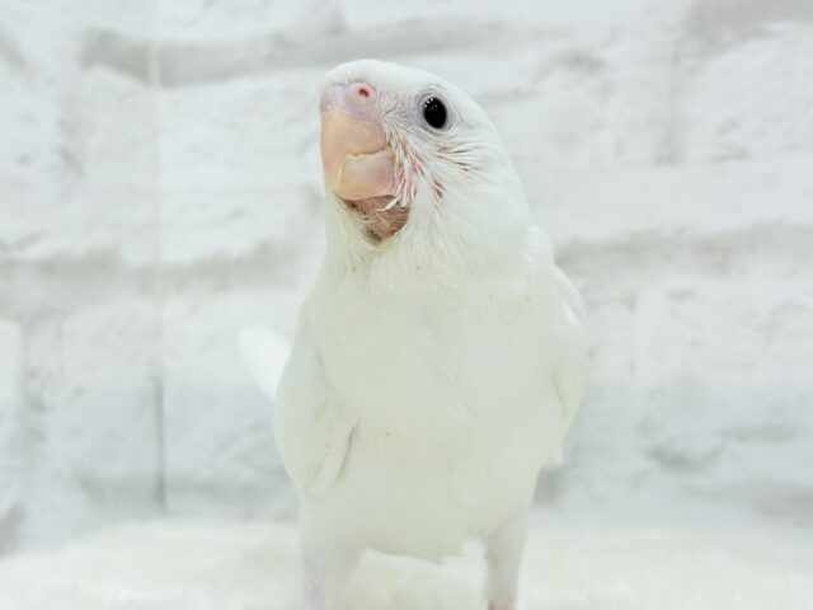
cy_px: 305
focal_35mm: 52
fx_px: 1221
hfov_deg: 36.8
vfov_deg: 28.0
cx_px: 406
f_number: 1.6
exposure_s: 1/100
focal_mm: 5.96
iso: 50
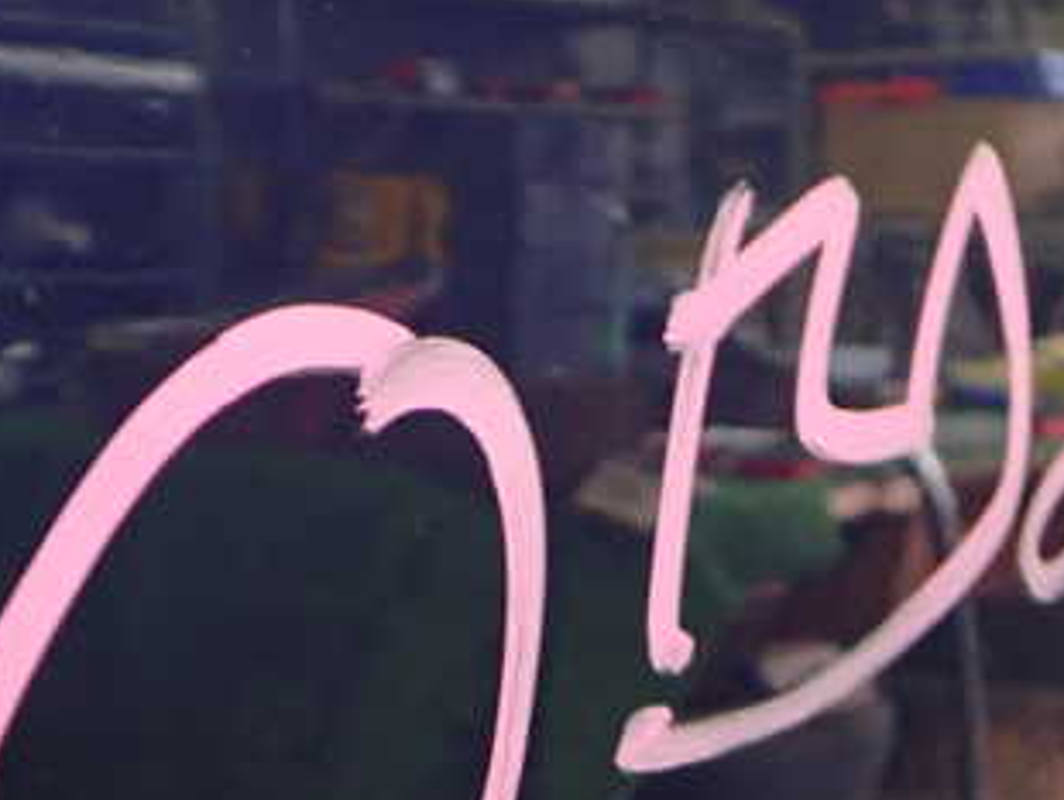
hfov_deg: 32.9
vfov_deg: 24.8
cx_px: 347
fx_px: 1784
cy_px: 656
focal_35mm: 58
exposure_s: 1/15
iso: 800
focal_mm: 5.4
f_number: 2.3
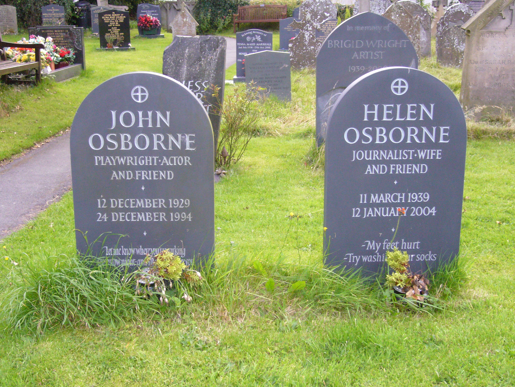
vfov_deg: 29.1
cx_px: 258
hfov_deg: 38.2
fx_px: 744
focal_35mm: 50
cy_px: 194
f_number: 3.3
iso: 200
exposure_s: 1/30
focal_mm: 8.3
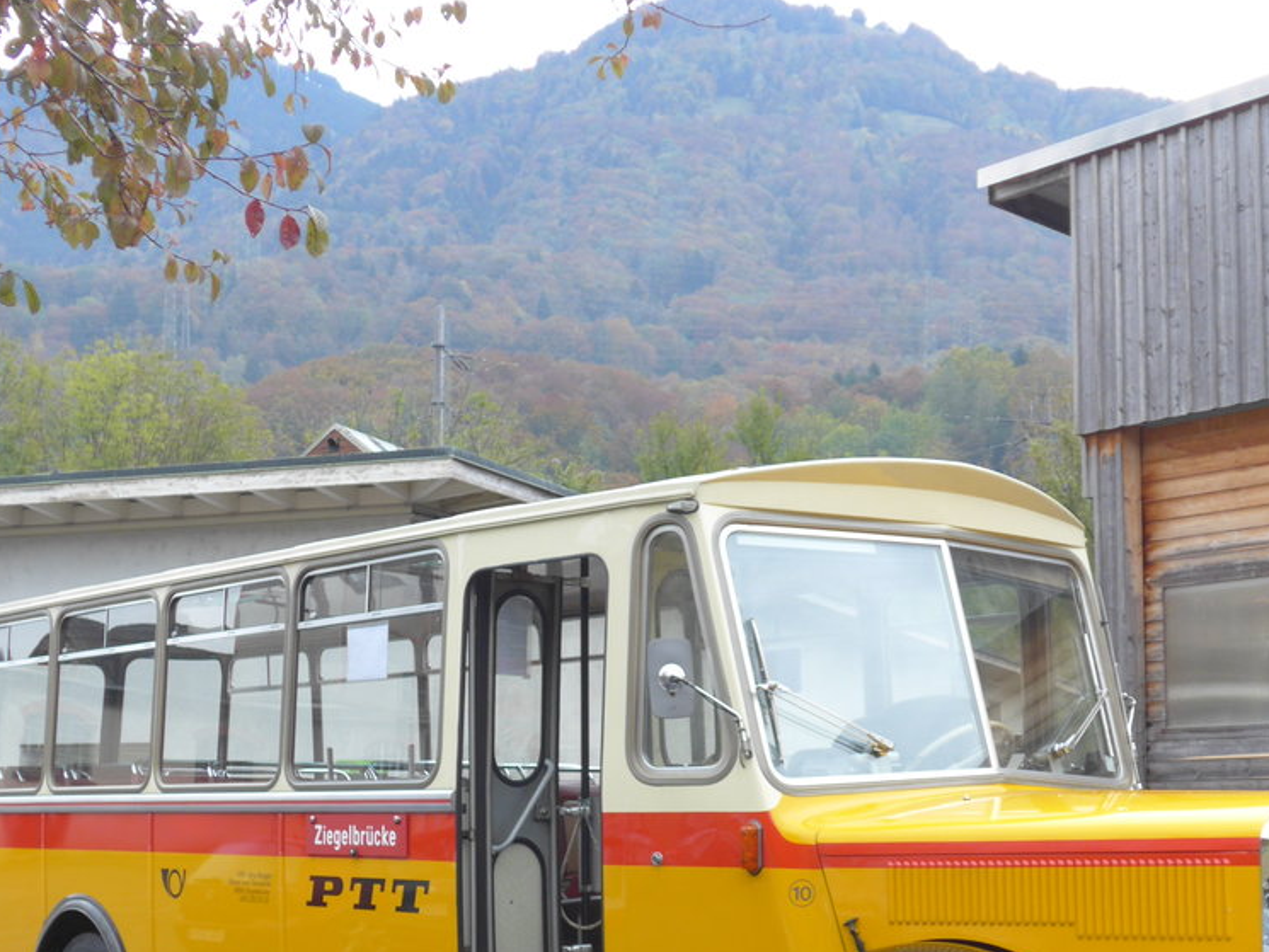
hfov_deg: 33.2
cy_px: 691
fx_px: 2127
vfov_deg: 25.0
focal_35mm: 58
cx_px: 690
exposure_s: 1/60
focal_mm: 7.5
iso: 160
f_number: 2.4
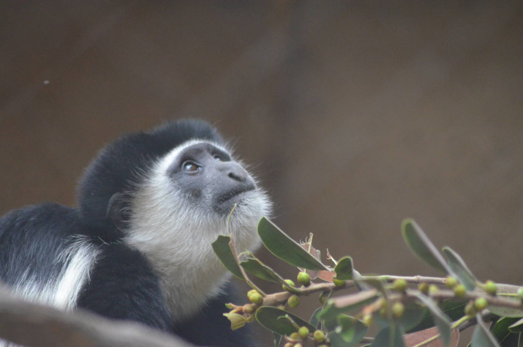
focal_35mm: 345
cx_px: 262
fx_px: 5002
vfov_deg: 4.0
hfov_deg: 6.0
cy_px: 174
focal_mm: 230
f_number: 5
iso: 3200
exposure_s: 1/320
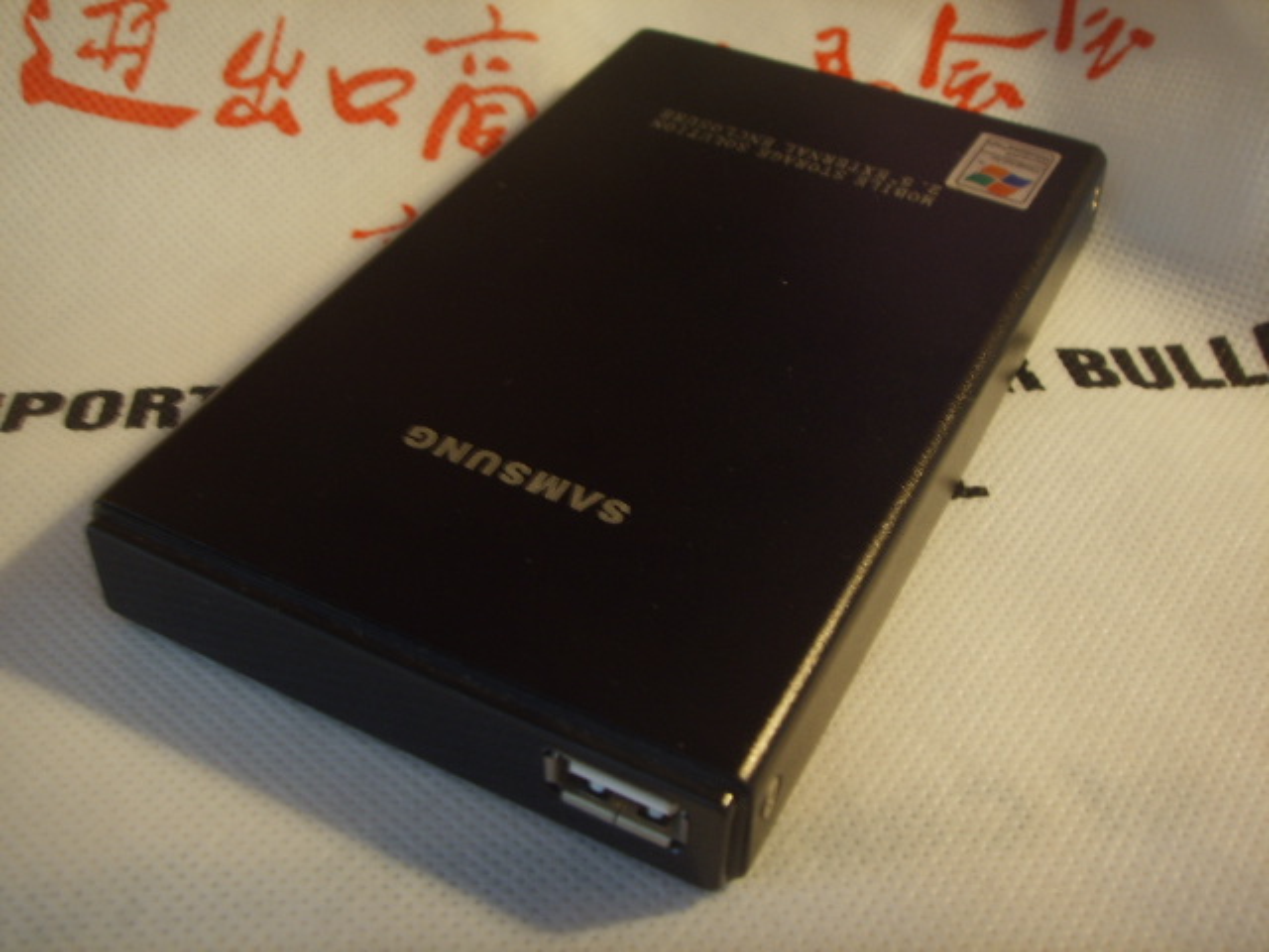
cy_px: 476
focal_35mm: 39
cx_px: 634
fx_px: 1430
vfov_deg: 36.8
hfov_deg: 47.9
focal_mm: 6.6
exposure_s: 1/2
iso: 63
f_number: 3.5
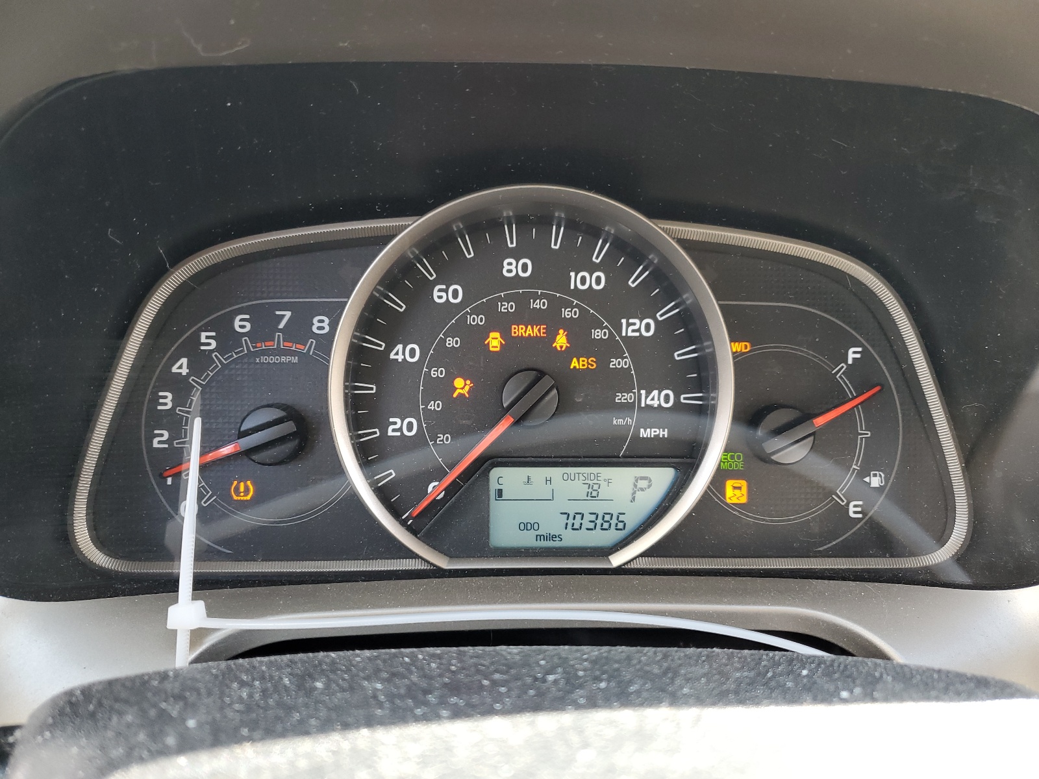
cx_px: 520
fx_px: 780
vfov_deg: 53.1
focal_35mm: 26
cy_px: 390
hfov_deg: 67.3
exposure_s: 1/120
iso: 65
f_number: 1.5
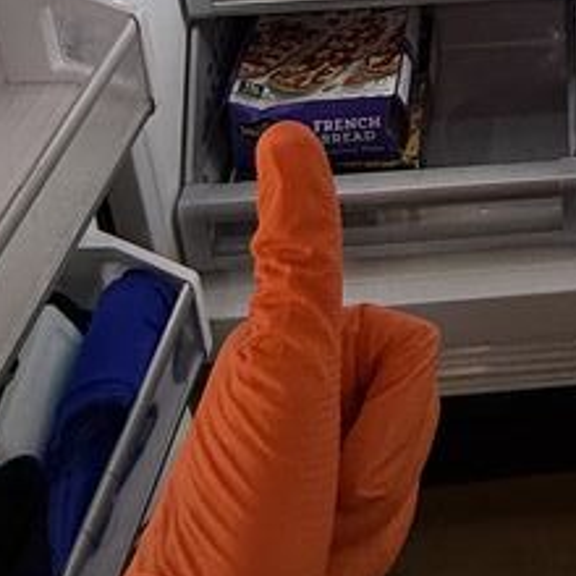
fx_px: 1130
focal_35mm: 60
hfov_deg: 26.3
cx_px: 636
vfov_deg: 22.6
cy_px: -321
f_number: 2.2
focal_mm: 2.22
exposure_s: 1/139
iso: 125
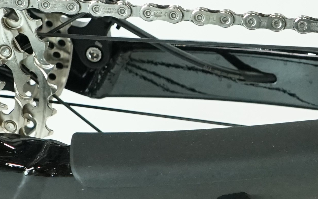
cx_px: 413
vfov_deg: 9.5
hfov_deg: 14.5
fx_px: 1196
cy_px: 63
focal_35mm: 138
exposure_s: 1/200
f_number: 5.6
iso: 2500
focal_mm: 28
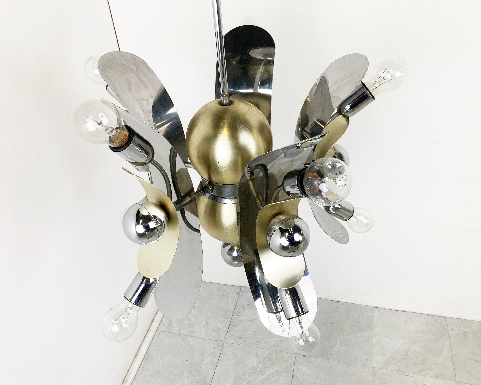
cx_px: 261
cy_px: 196
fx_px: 427
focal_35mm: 30
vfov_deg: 48.5
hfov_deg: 58.7
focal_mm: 3.99
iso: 32
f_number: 1.8
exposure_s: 1/100
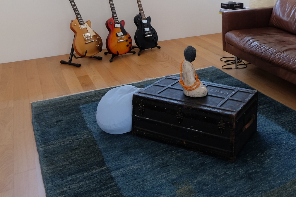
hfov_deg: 47.1
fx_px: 312
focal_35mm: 38
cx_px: 249
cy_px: -32
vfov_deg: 30.4
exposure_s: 1/26
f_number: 4
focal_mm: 10
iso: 400
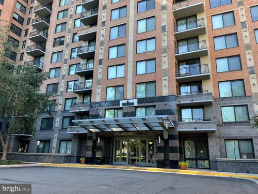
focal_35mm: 26
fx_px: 194
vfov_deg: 53.1
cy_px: 97
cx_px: 129
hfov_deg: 67.3
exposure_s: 1/272
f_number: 1.6
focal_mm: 4.2
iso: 32
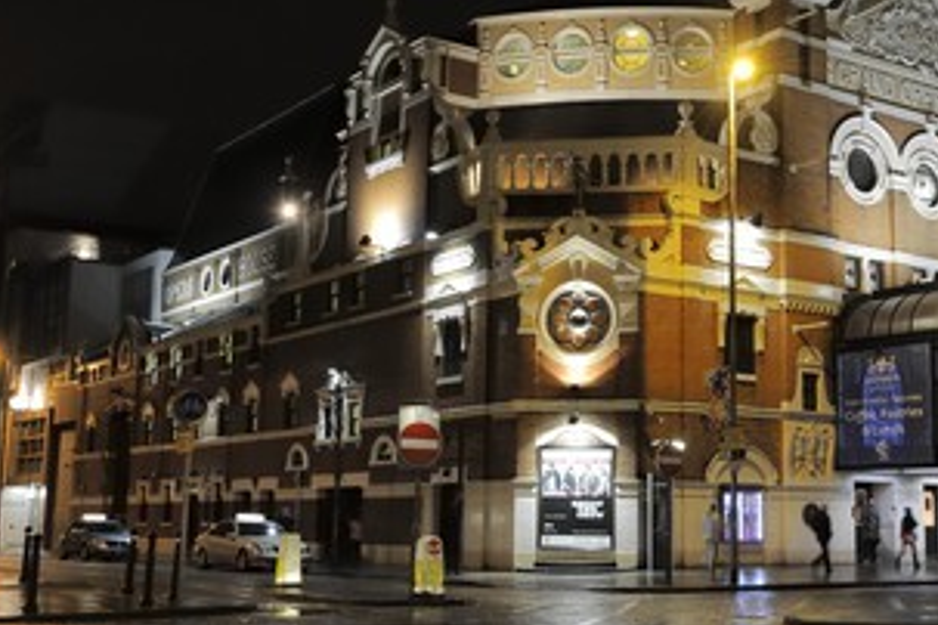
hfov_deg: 44.9
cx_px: 610
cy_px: 278
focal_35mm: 43
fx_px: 1120
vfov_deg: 31.2
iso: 1600
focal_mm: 31
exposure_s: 1/8
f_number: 8
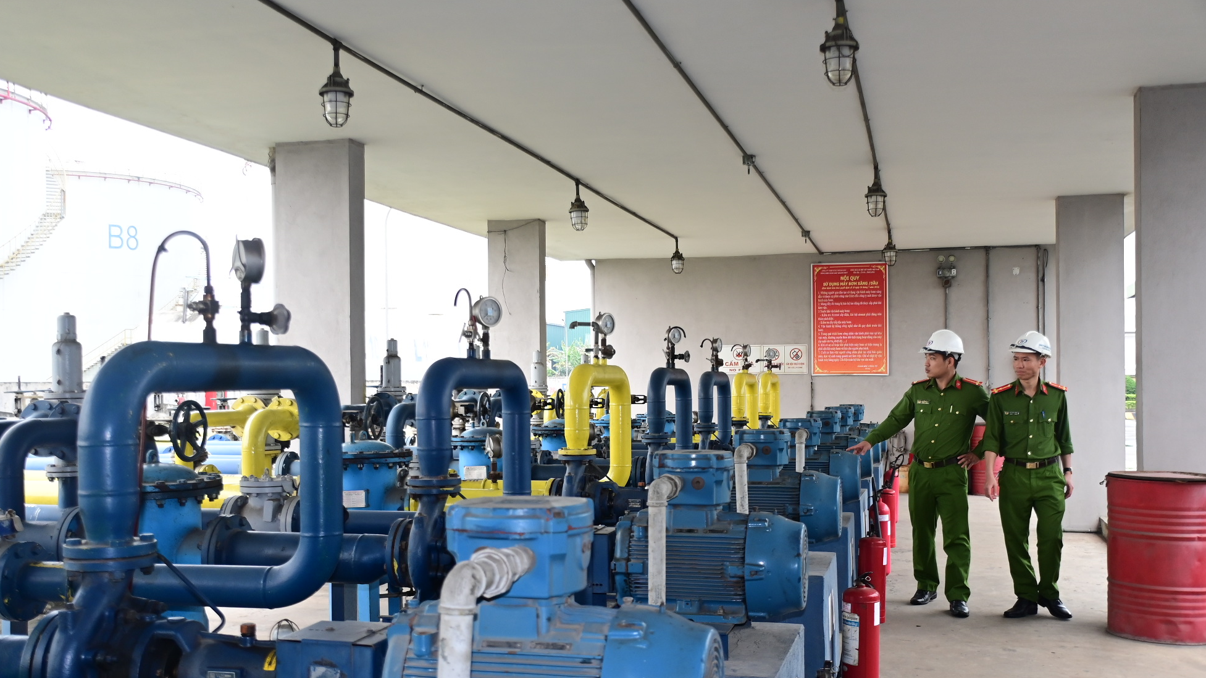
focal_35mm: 38
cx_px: 600
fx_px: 1215
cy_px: 398
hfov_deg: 52.8
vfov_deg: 31.1
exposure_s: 1/200
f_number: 5
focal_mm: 24
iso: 400
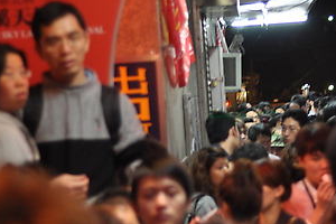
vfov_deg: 9.1
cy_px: 68
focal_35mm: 150
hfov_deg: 13.6
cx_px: 259
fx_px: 1400
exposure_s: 1/80
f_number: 1.8
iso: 800
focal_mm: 50
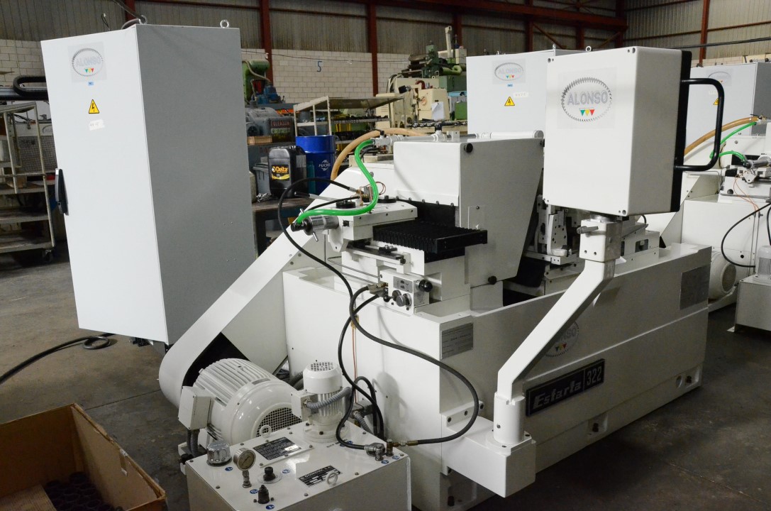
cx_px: 386
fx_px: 641
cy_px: 256
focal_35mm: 30
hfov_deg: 62.0
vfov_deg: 43.4
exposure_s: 1/250
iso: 6400
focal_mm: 20
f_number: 8
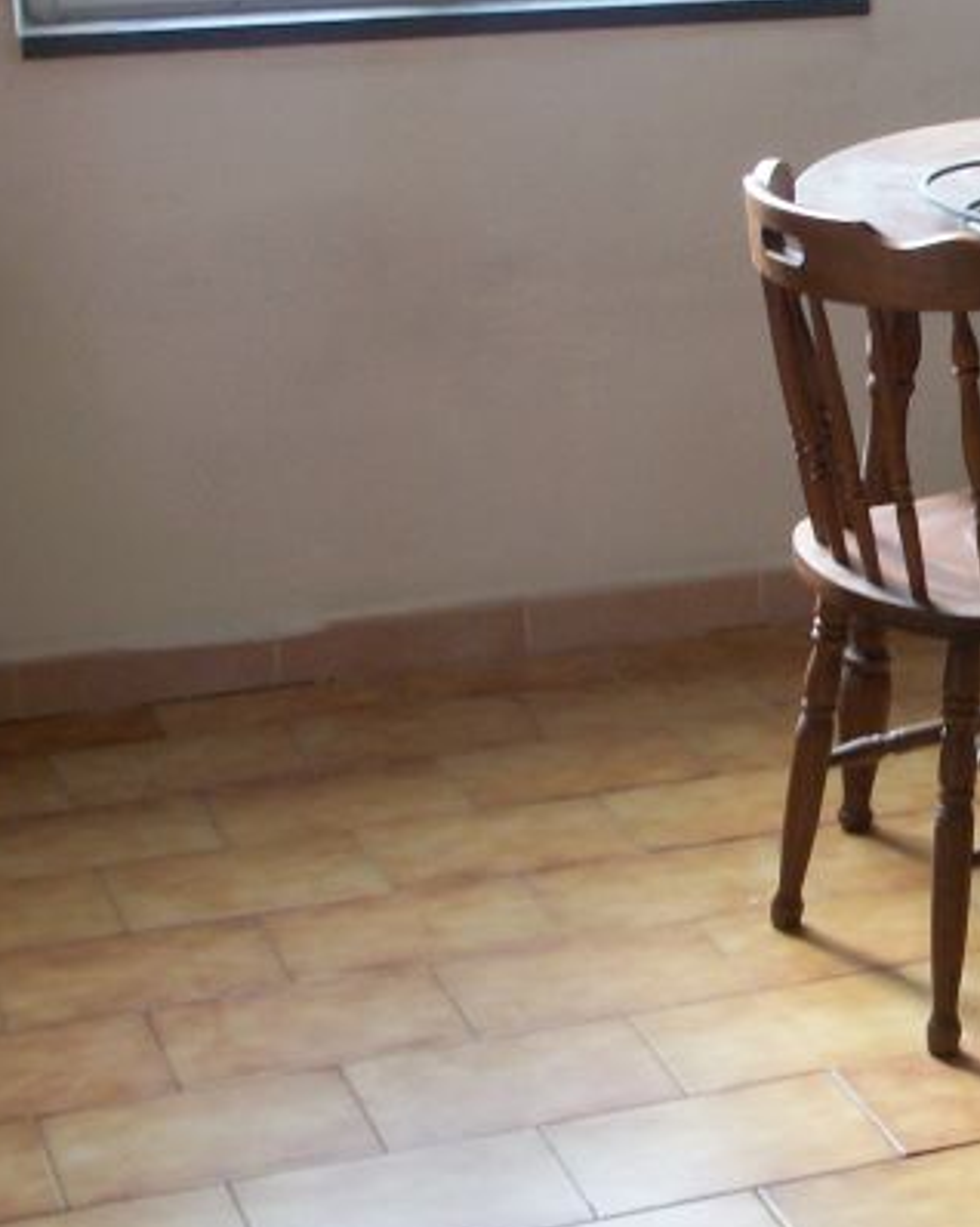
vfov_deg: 21.7
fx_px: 3193
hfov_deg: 16.9
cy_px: 558
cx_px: 1054
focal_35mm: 88
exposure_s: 1/40
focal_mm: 6.3
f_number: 3.1
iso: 80
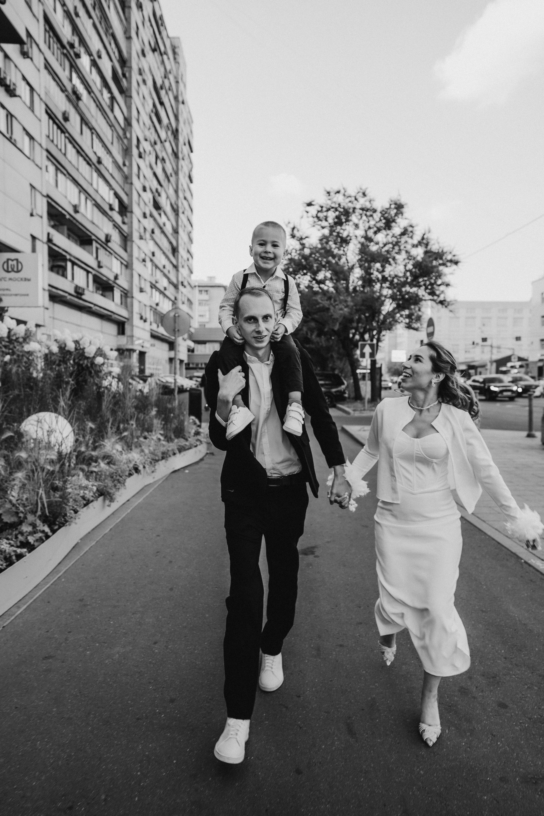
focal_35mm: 24
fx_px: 544
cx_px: 272
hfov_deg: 53.1
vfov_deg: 73.7
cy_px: 408
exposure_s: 1/250
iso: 320
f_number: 2.5
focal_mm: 24
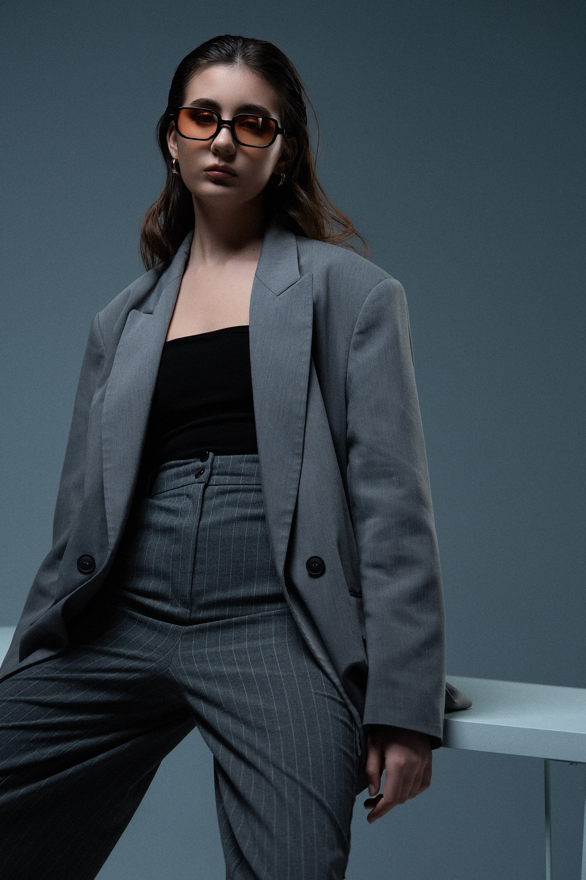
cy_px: 466
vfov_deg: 29.1
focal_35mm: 69
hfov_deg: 19.7
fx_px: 1690
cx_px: 244
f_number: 2.8
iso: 160
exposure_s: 1/320
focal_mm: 59.2
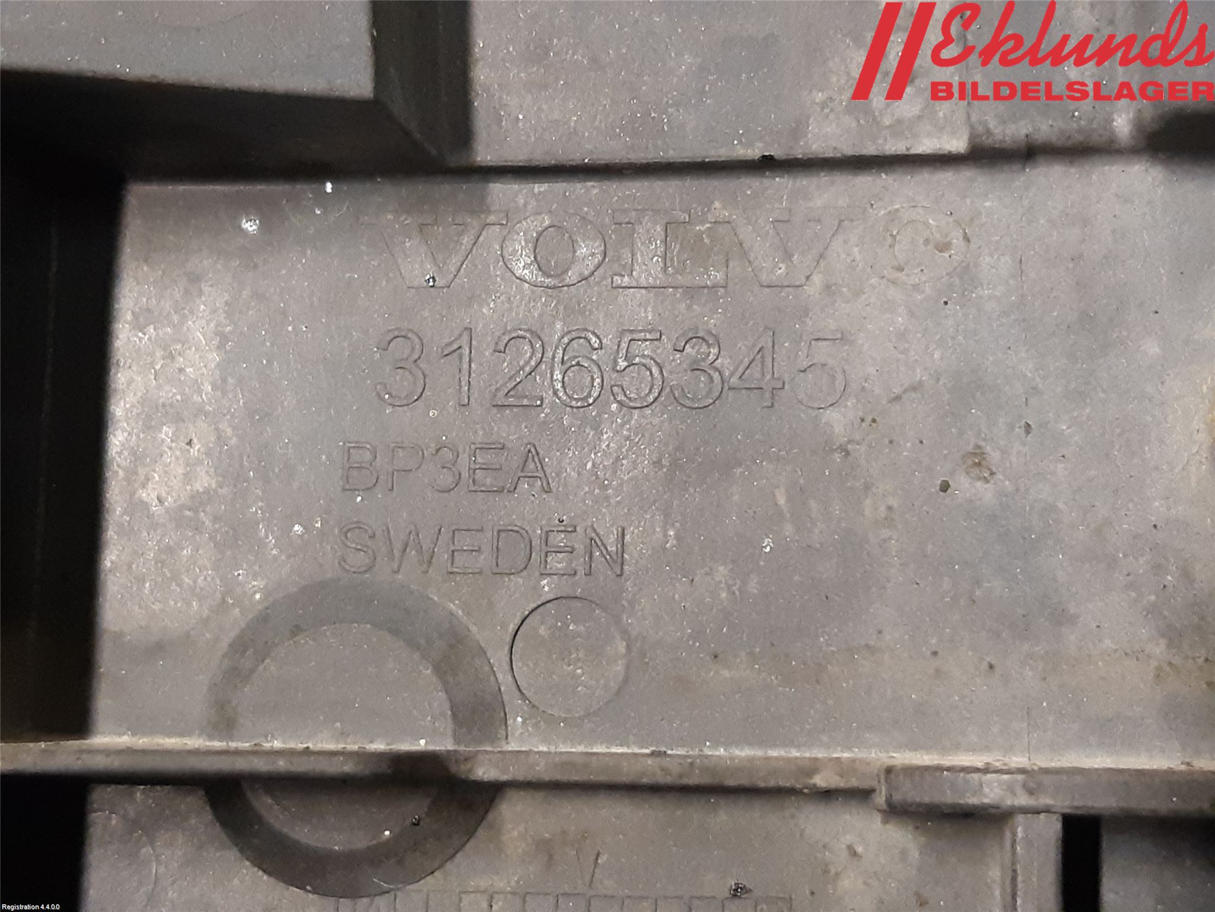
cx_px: 608
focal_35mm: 26
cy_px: 456
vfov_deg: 53.1
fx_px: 913
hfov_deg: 67.3
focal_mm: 3.93
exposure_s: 1/25
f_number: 1.7
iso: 400
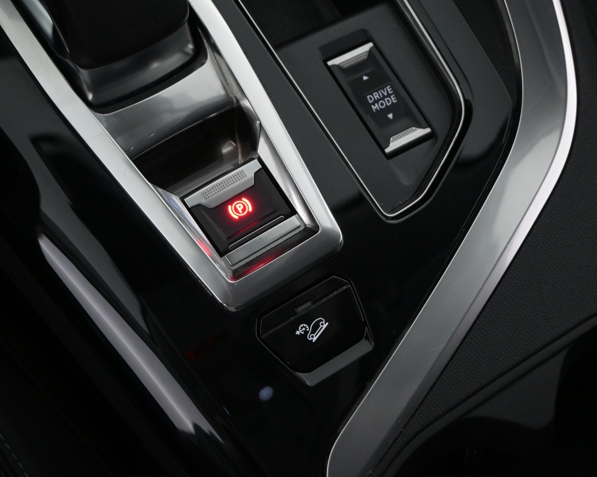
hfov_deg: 33.6
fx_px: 987
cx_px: 275
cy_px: 236
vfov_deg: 27.2
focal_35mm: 56
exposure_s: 1/60
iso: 2500
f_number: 5
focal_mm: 32.5
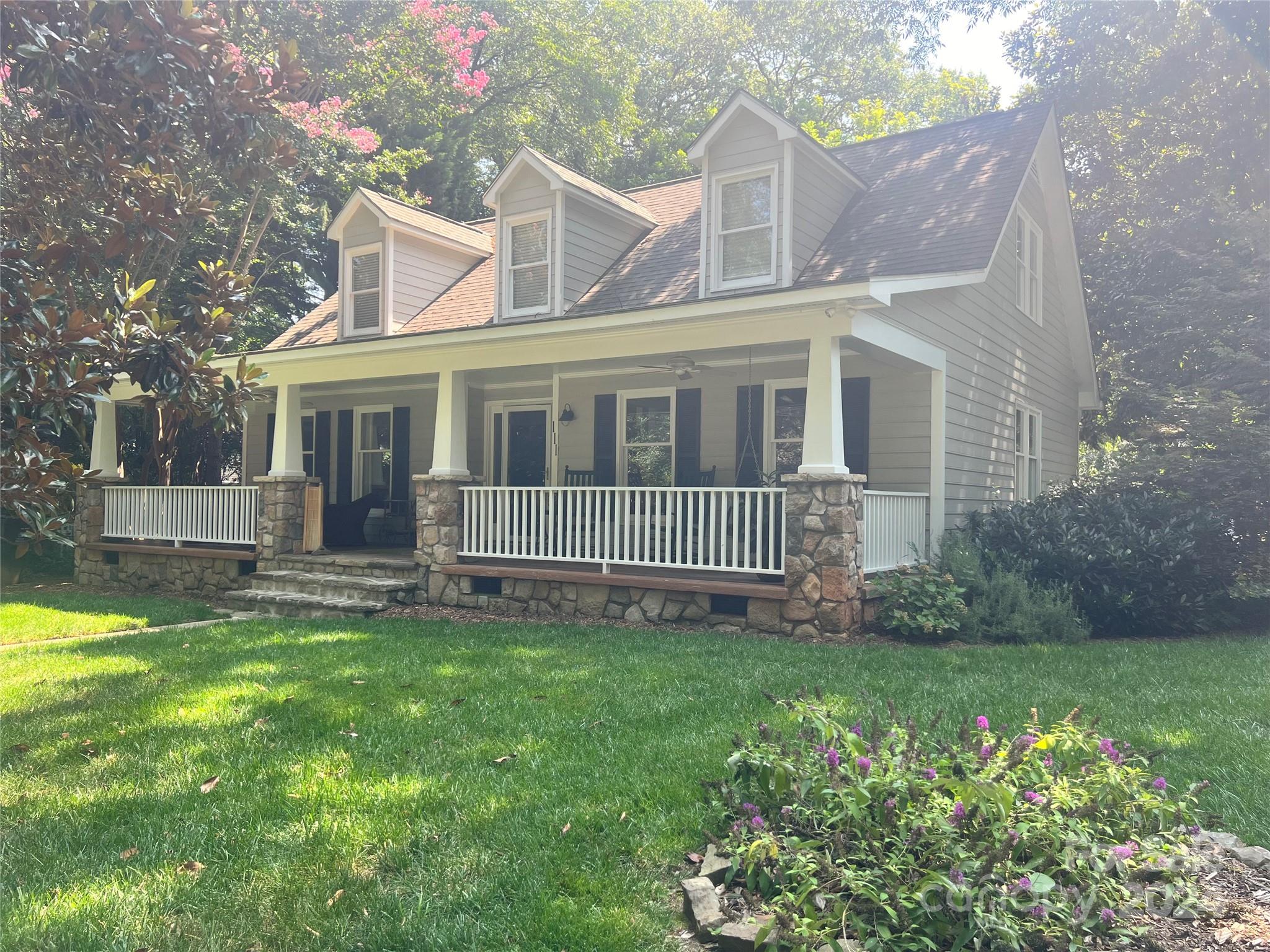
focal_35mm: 26
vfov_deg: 53.1
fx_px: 954
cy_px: 476
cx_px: 635
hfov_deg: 67.3
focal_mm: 5.7
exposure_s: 1/490
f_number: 1.5
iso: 50
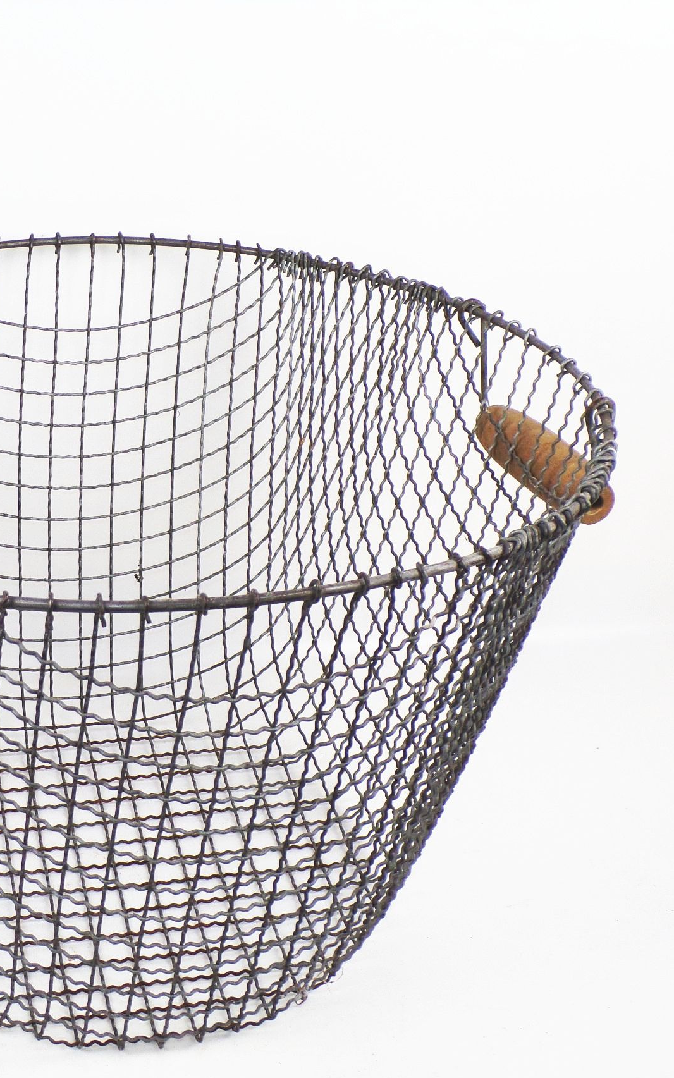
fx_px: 1557
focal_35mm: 53
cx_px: 144
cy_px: 545
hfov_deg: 24.1
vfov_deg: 38.2
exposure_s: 1/60
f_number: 3.3
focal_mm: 6.6
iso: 80
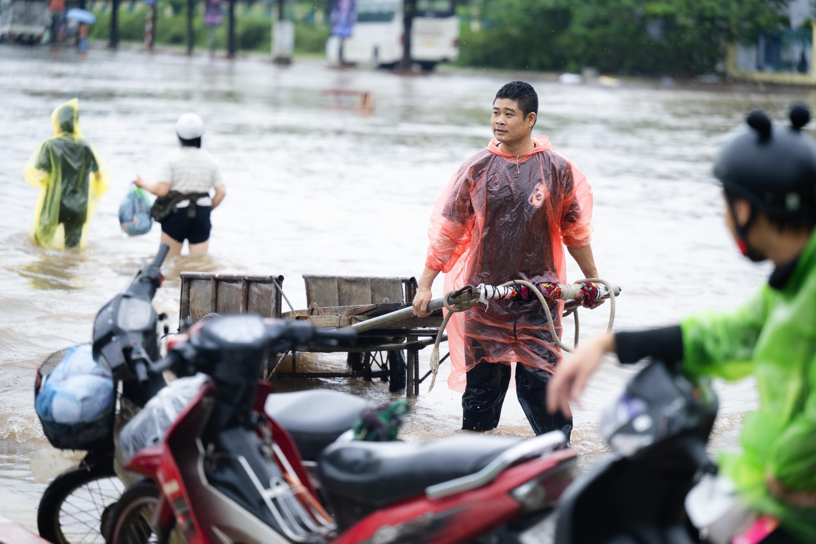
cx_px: 408
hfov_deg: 16.4
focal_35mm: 125
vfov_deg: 11.0
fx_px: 2833
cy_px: 272
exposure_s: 1/1250
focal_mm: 125
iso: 1000
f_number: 2.8
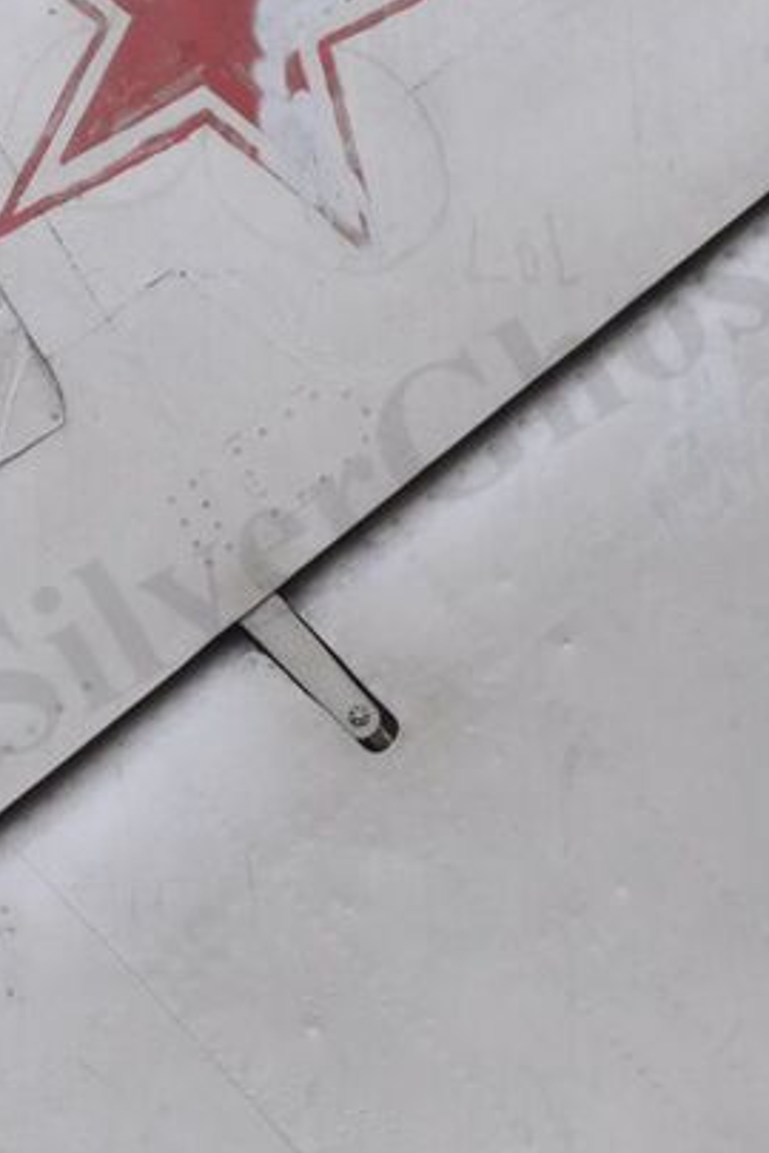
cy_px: 225
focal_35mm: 592
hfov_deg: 2.3
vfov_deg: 3.5
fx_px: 18954
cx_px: 792
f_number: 8
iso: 200
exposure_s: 1/200
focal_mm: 125
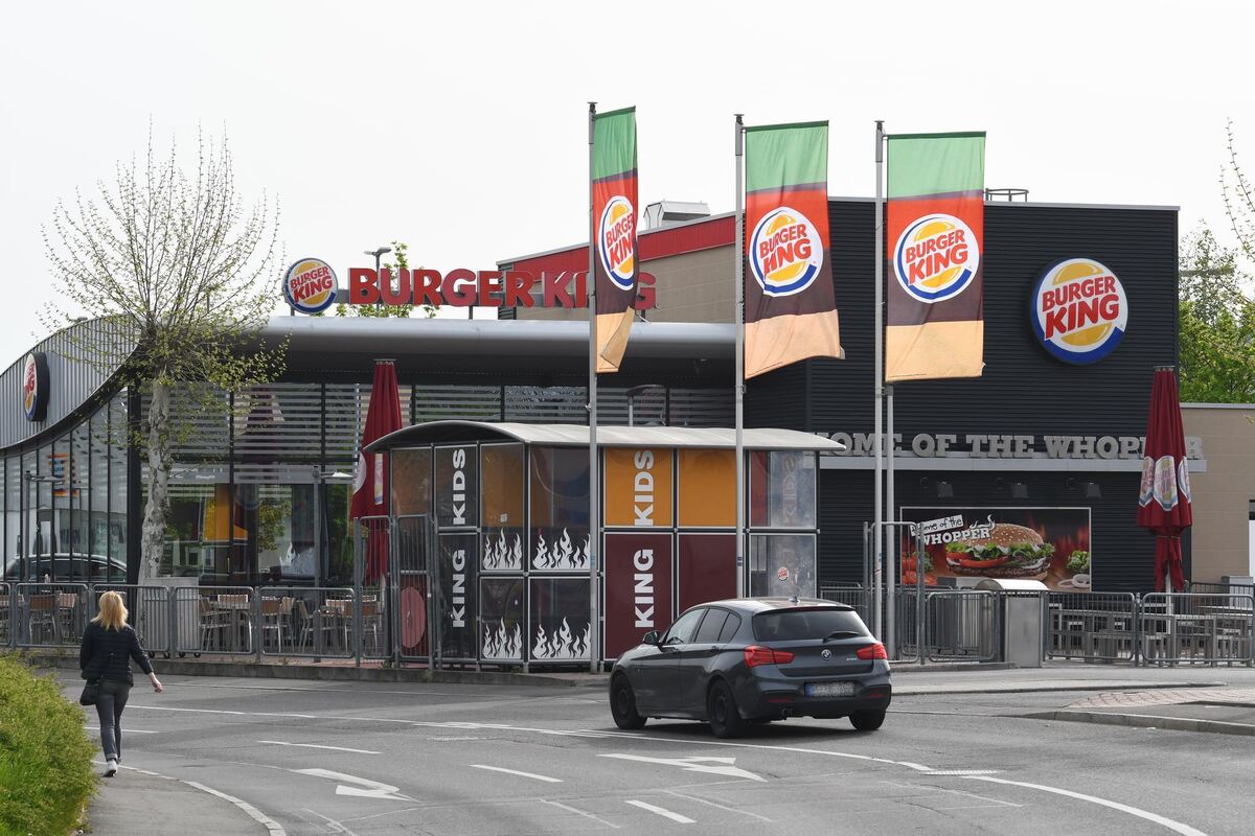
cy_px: 418
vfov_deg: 10.8
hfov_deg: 16.1
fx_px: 4427
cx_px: 628
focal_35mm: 127
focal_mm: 85
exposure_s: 1/500
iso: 200
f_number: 8
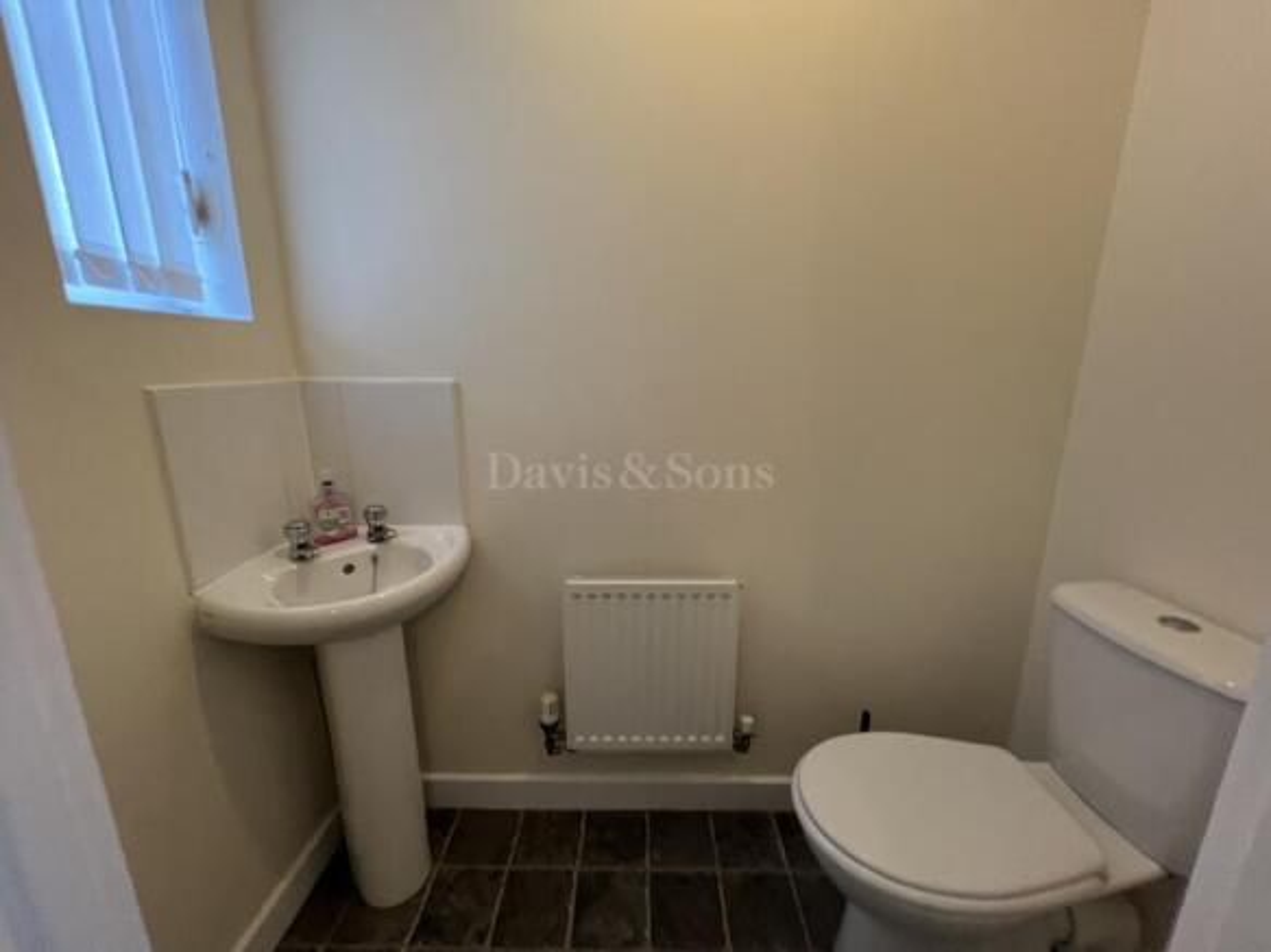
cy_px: 476
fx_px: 477
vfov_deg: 89.9
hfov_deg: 106.2
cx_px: 636
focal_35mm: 13
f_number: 1.8
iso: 250
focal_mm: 1.57
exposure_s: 1/50
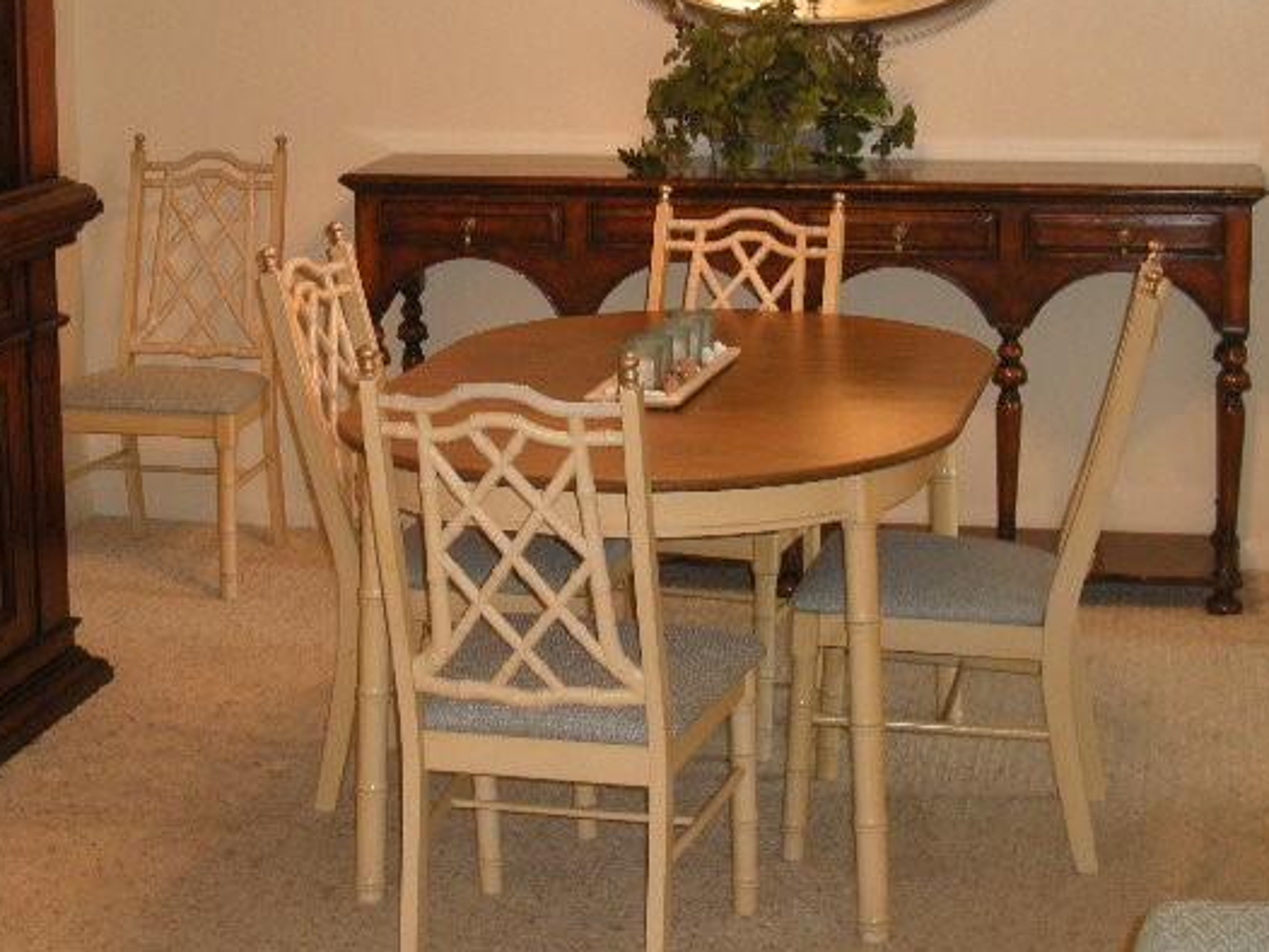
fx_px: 2641
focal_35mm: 72
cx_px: 490
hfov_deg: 26.9
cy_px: 299
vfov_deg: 20.4
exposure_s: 1/30
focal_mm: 7.9
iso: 241
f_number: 2.8
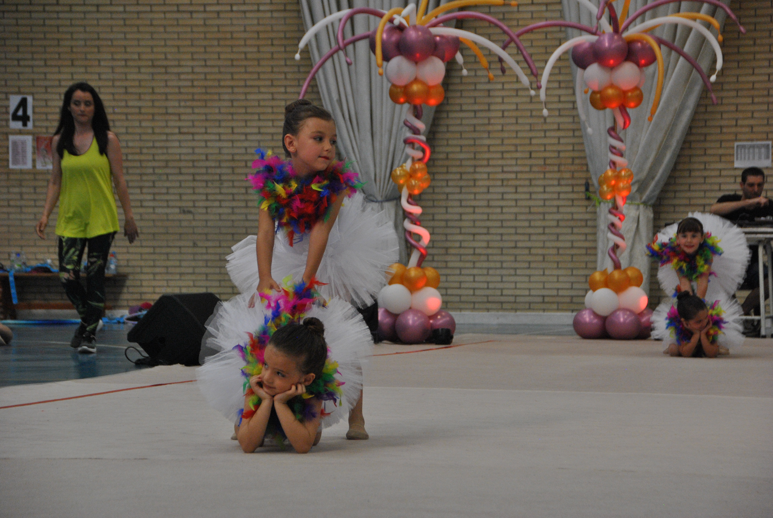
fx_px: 2773
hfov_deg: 15.9
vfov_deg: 10.7
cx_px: 386
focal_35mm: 129
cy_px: 259
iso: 800
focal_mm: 86
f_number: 5.3
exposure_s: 1/250
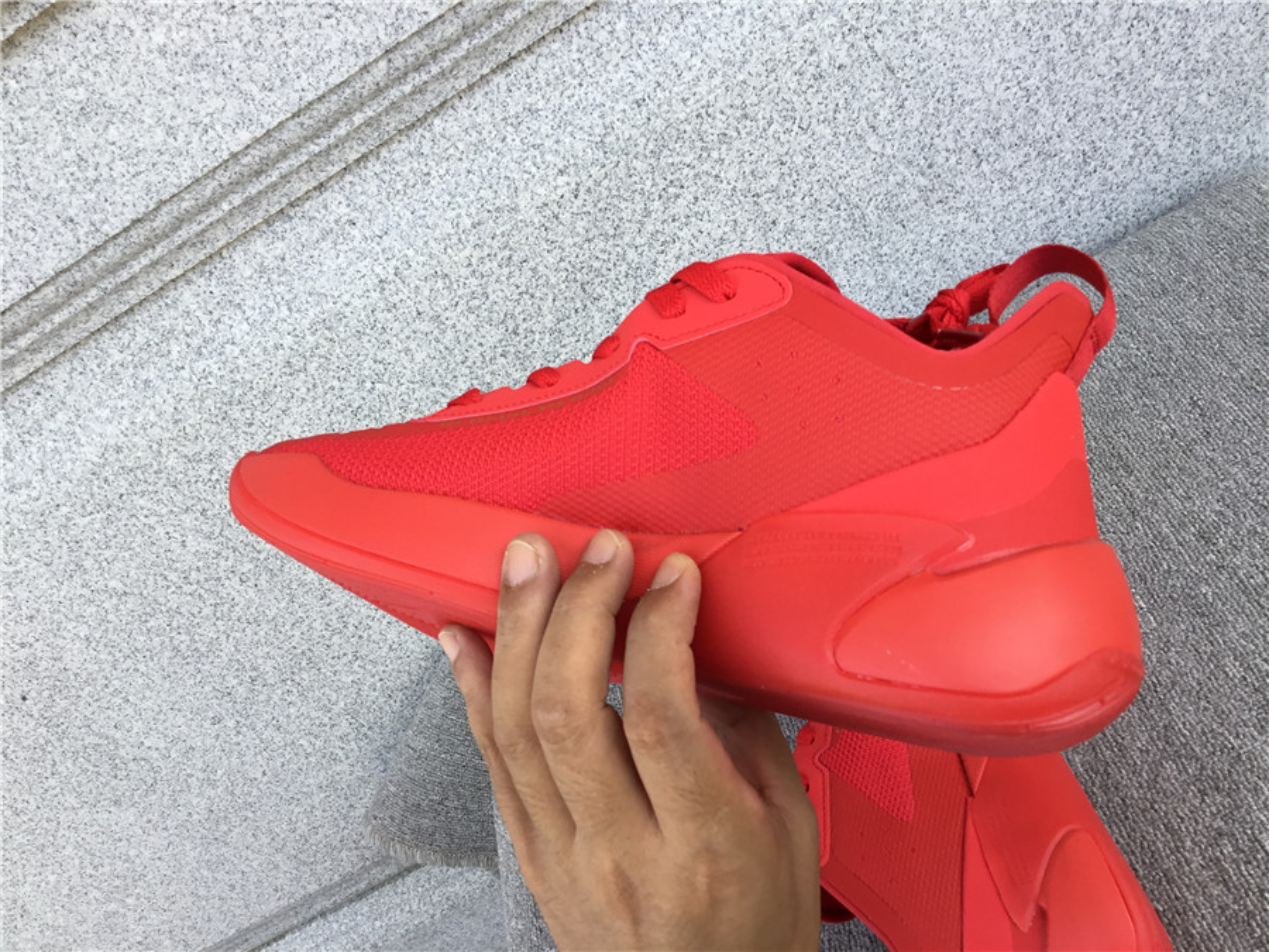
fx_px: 1136
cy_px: 476
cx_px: 634
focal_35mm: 31
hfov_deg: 58.4
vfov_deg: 45.4
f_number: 2.4
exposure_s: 1/165
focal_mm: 3.3
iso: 25
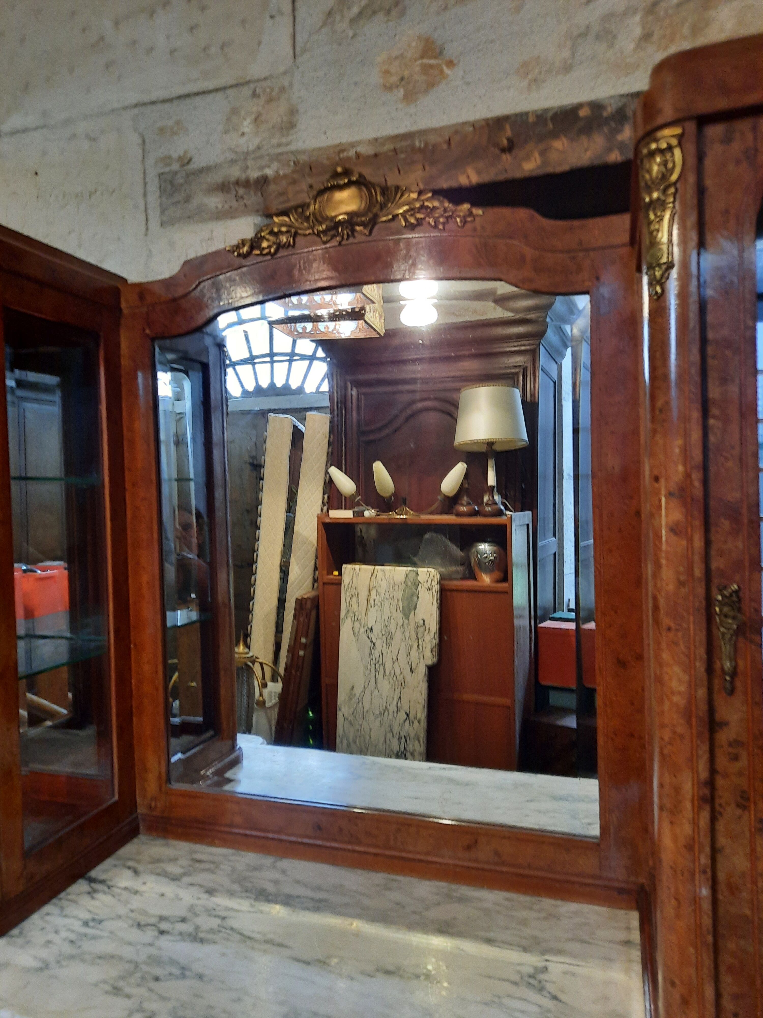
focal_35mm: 25
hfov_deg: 54.9
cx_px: 382
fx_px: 735
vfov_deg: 69.4
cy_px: 509
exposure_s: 1/33
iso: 400
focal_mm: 4.6
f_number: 2
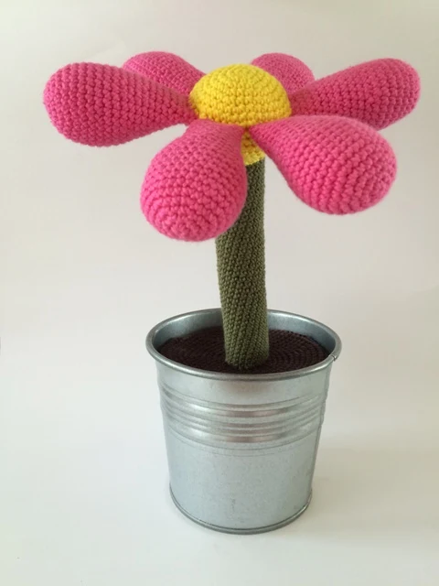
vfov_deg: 61.7
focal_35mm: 29
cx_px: 220
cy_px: 293
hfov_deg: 48.2
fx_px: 490
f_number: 2.2
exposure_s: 1/40
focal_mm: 4.15
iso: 32
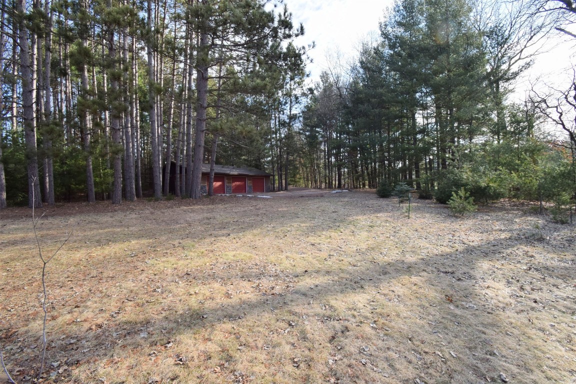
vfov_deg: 77.3
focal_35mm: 15
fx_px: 240
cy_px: 192
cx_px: 288
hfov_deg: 100.4
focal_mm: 10
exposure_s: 1/200
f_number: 13
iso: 320
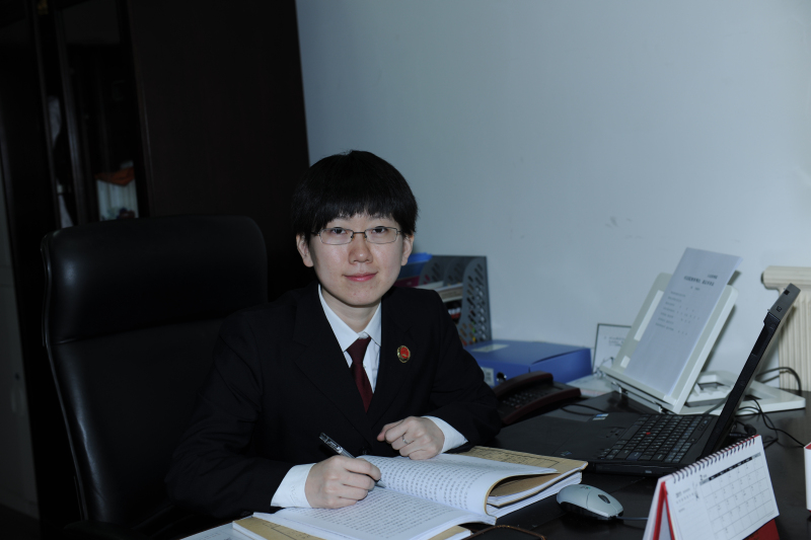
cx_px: 406
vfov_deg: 28.1
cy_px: 270
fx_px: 1081
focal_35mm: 48
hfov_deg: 41.1
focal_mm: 48
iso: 100
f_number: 4
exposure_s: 1/60
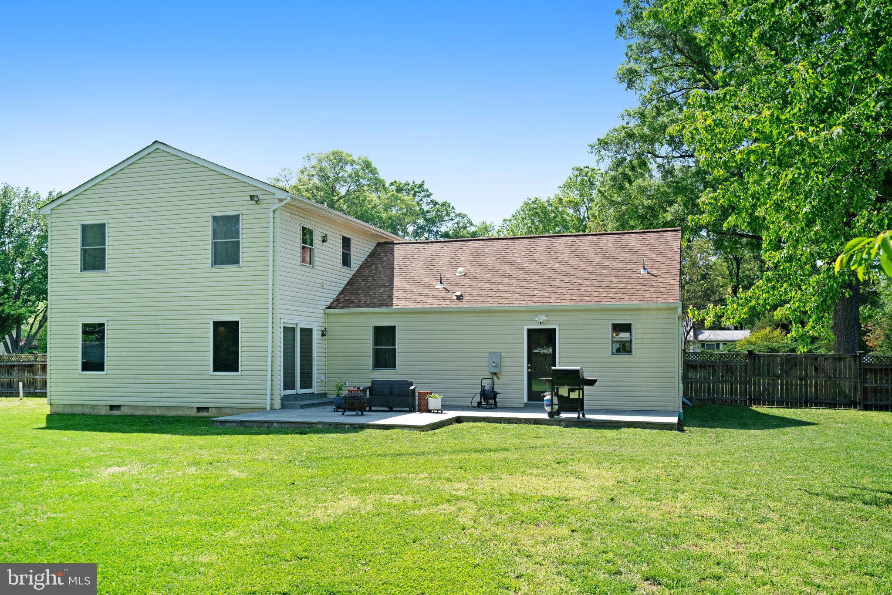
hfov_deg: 61.9
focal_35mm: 30
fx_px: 743
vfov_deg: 43.6
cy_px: 298
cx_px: 446
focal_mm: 30
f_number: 8
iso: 1250
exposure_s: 1/3200
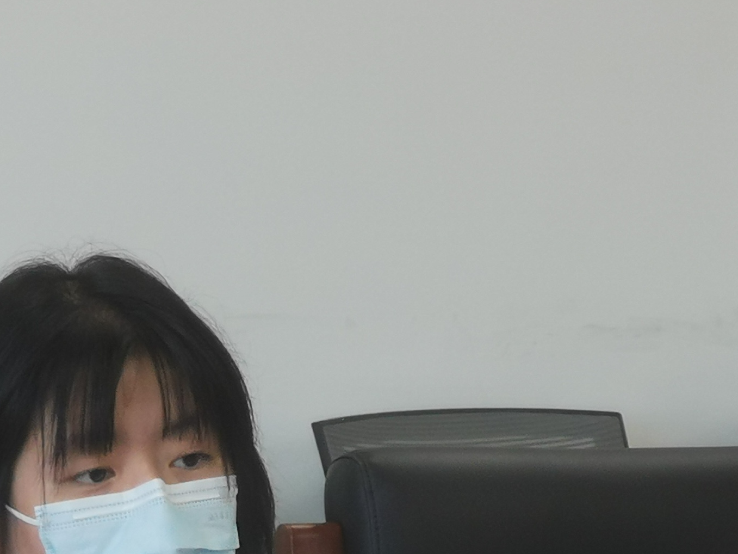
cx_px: 60
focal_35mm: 175
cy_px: 532
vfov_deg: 8.4
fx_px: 3731
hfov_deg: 11.2
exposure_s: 1/50
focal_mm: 7.48
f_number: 2.4
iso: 50
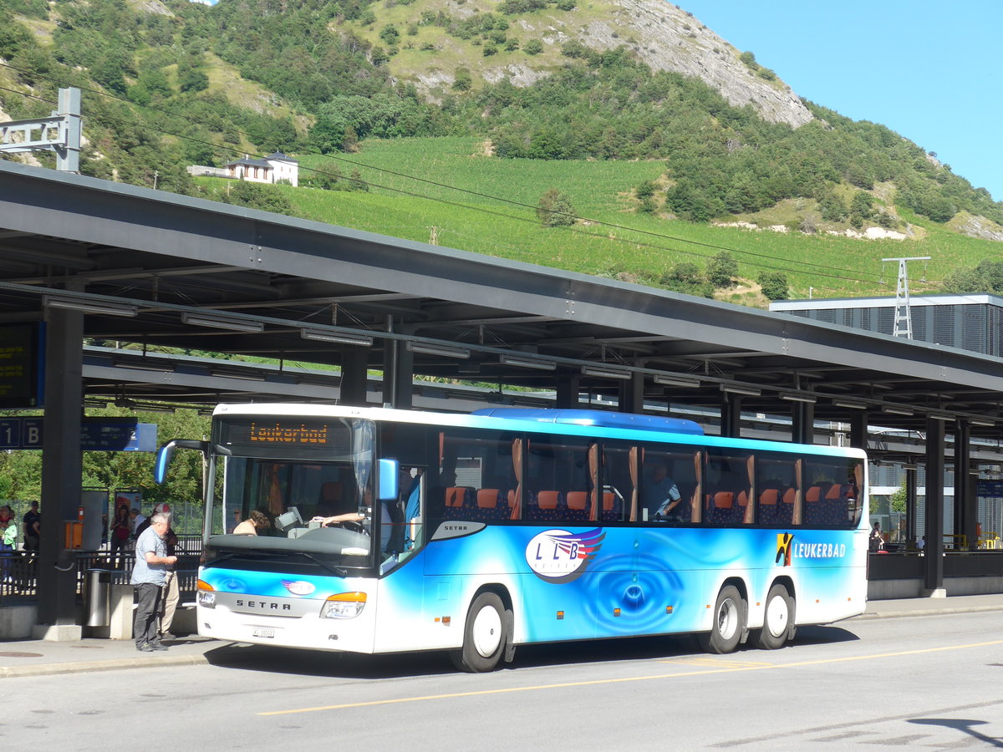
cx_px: 502
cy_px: 376
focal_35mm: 80
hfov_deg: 24.4
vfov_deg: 18.4
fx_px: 2318
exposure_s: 1/320
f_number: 4.4
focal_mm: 16
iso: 80
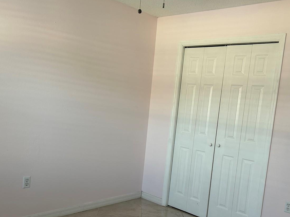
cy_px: 135
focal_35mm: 38
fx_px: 318
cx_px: 156
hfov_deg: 48.9
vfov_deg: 37.5
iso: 80
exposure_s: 1/60
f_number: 1.5
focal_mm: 5.7
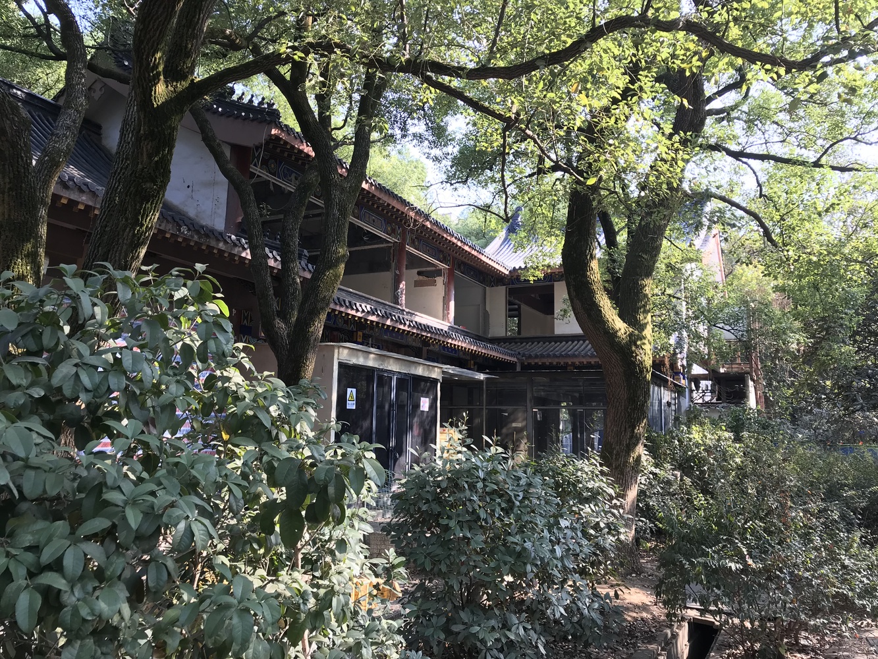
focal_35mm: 28
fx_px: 710
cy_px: 330
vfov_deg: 49.8
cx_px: 439
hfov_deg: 63.4
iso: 20
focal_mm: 3.99
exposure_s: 1/164
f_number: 1.8
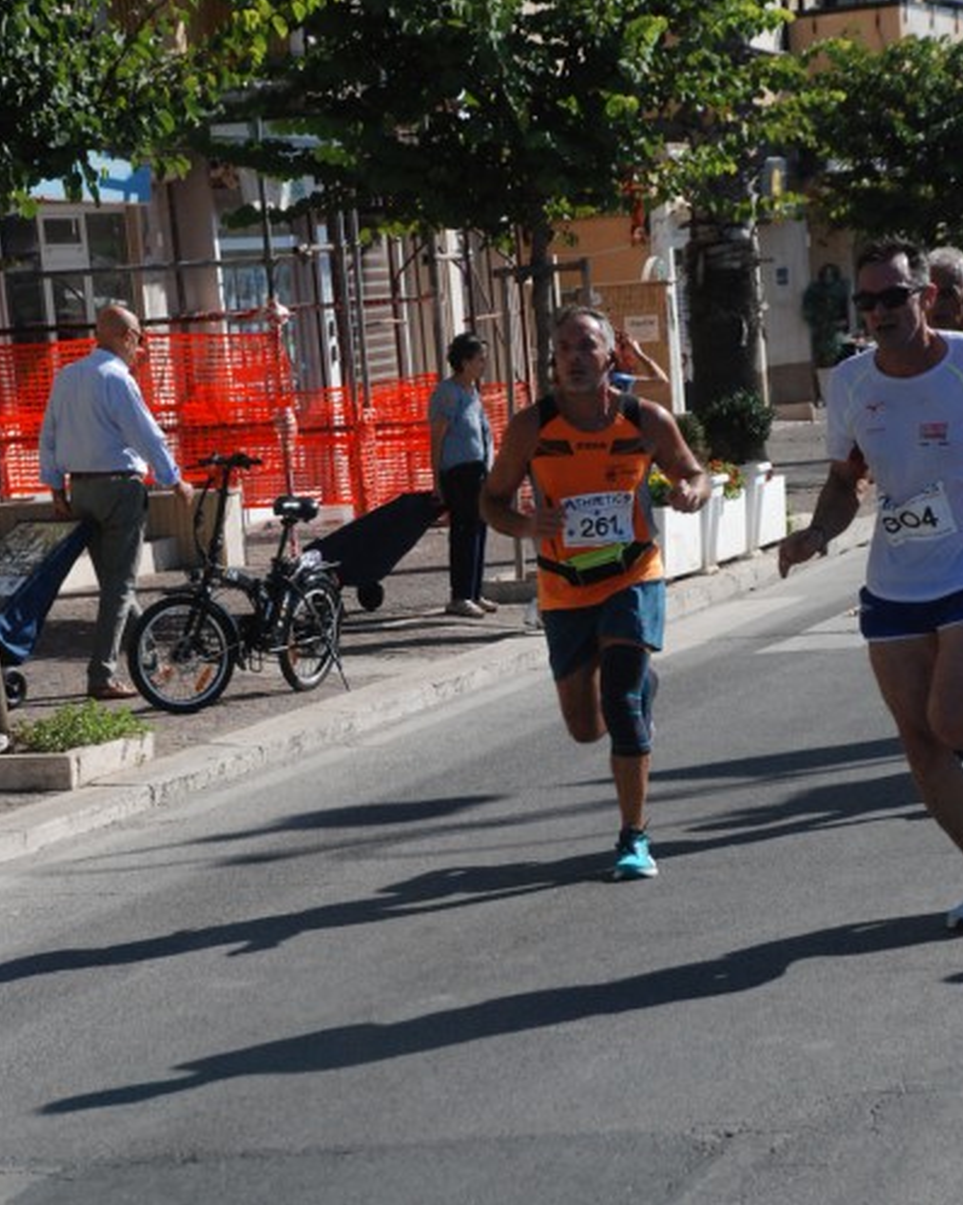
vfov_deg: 16.2
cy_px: 682
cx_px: 483
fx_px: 4242
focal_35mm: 119
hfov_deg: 13.0
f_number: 8
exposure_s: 1/2000
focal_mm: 70
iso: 1000
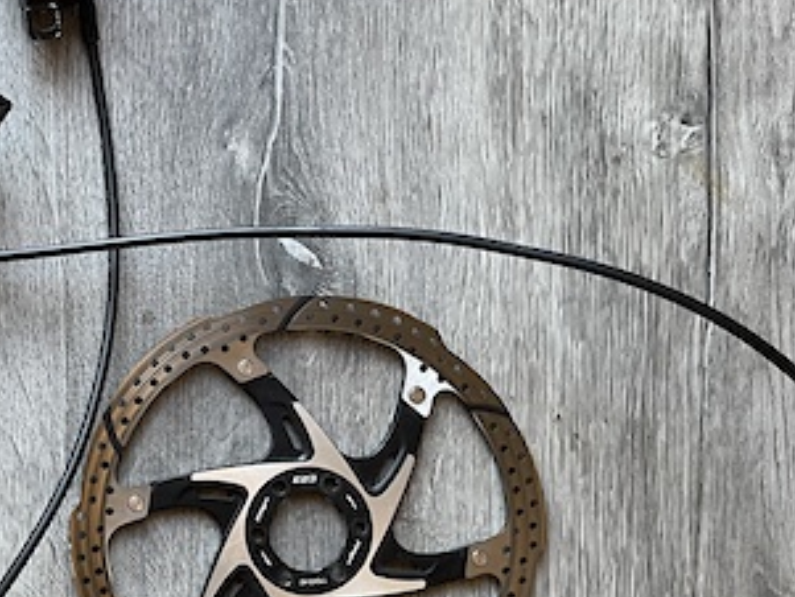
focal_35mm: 69
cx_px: -66
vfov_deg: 21.2
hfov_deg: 26.1
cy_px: 415
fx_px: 1585
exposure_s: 1/60
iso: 125
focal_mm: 5.1
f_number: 1.6
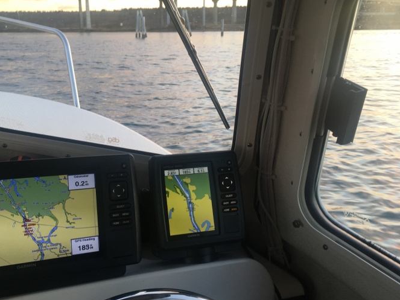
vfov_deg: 40.6
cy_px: 133
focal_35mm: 35
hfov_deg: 52.3
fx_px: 404
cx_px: 163
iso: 25
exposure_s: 1/60
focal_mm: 4.15
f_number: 2.2
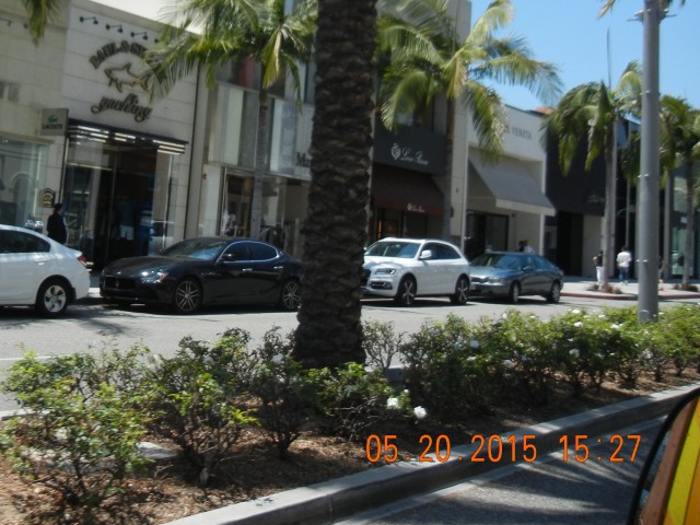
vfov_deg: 29.7
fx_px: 971
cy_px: 116
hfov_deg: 38.3
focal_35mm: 48
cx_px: 150
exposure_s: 1/329
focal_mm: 5.4
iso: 160
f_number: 7
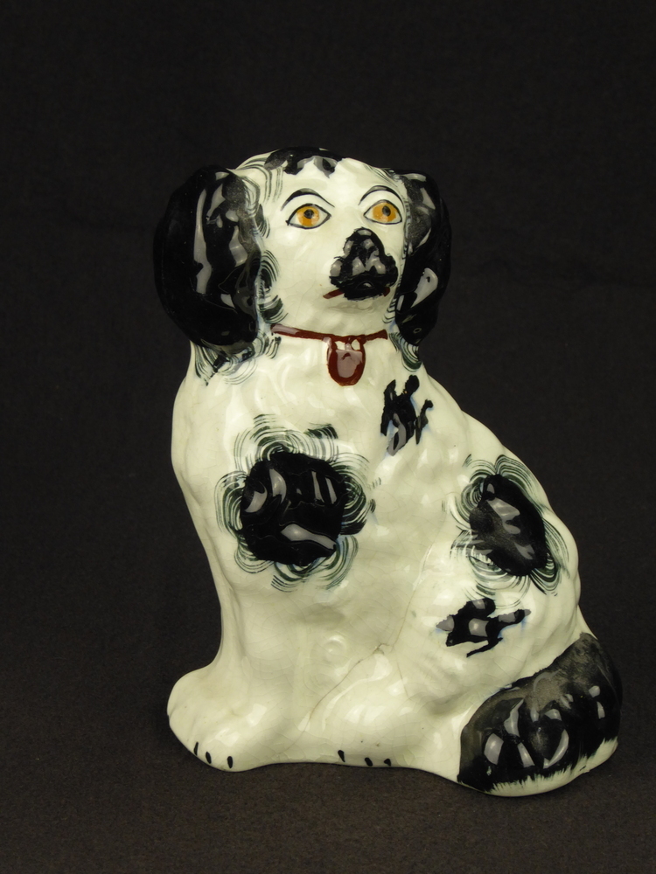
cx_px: 328
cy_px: 437
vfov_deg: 13.1
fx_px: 3815
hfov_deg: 9.8
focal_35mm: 151
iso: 200
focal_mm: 27.1
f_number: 5.4
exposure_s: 1/50
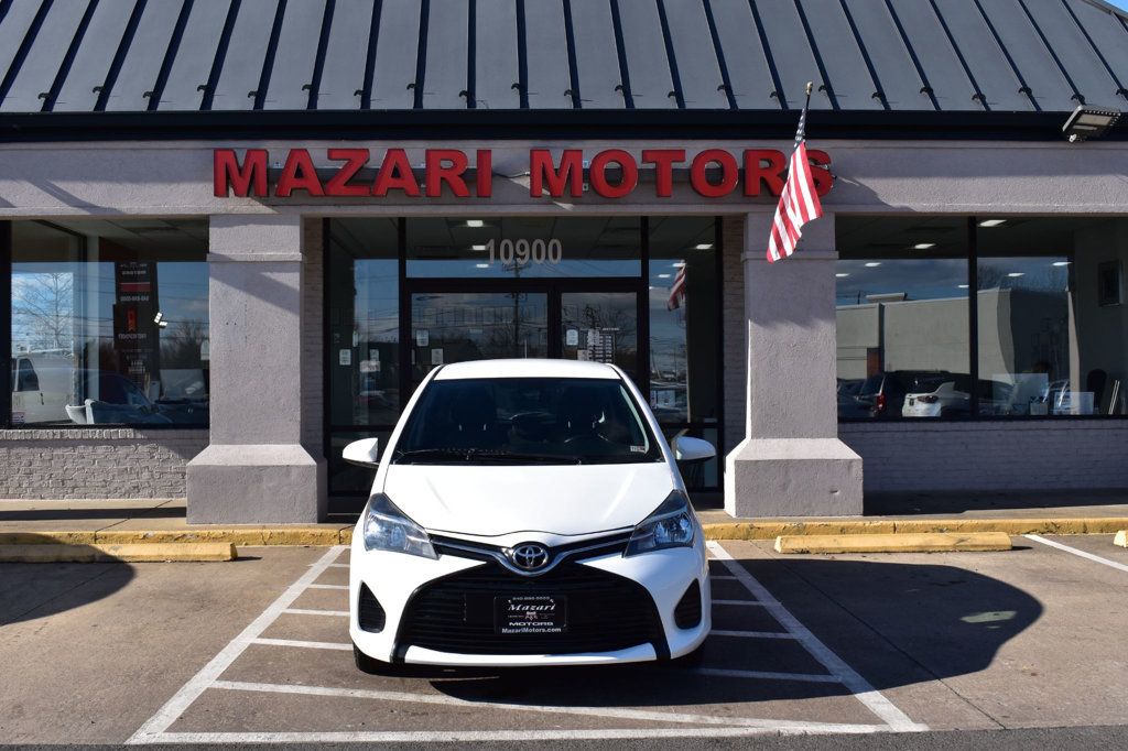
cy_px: 376
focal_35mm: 40
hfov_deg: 47.9
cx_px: 564
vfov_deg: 33.0
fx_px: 1269
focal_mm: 27
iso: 320
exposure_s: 1/500
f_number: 11
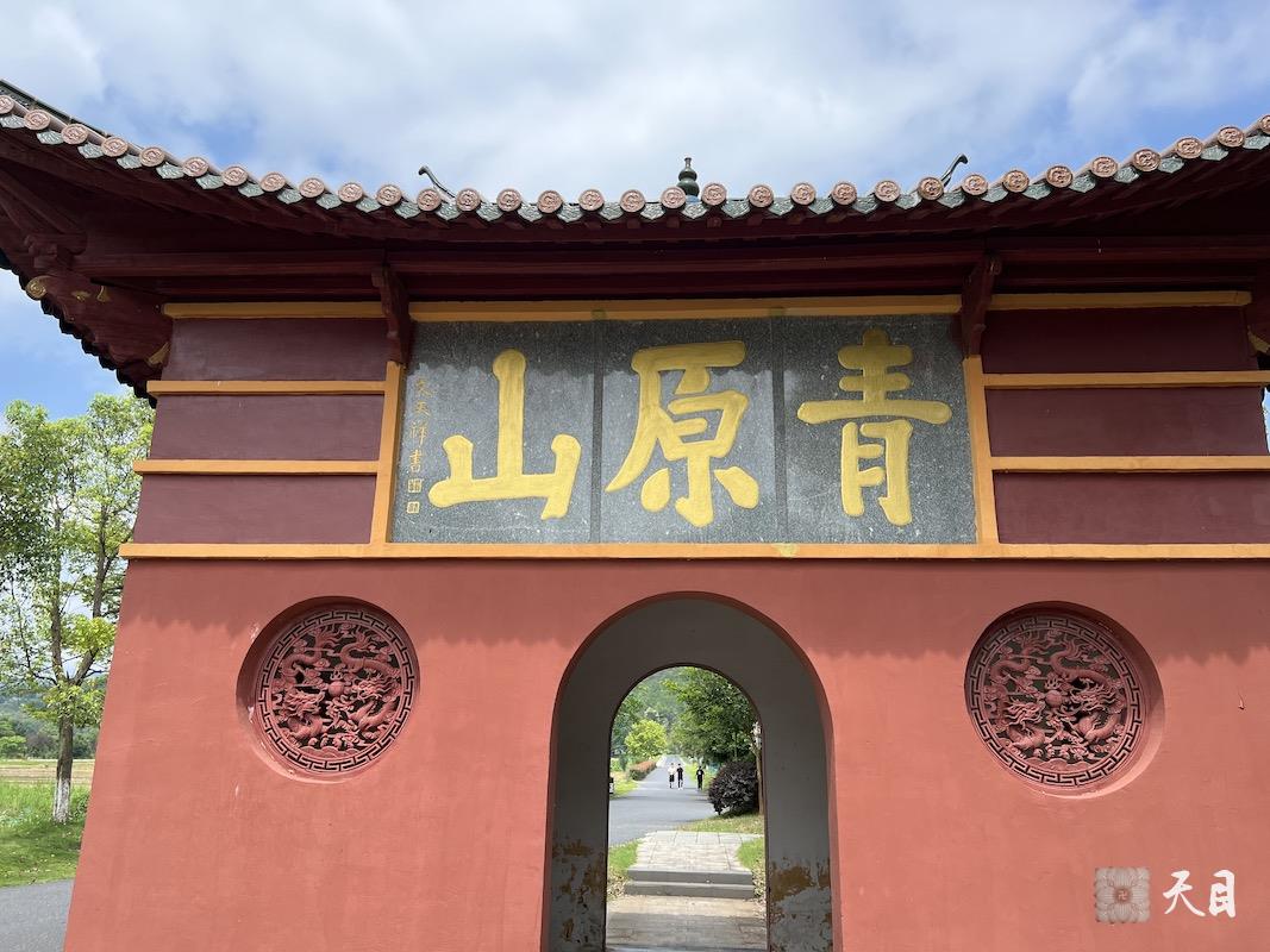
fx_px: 954
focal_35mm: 26
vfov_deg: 53.1
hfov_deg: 67.3
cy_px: 476
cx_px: 635
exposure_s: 1/2165
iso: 50
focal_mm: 5.7
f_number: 1.5
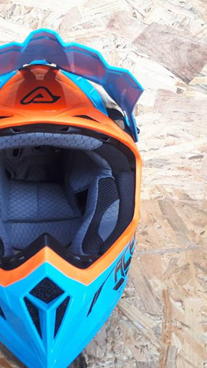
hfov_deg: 26.6
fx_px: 430
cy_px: 202
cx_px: 43
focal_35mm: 44
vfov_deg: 46.3
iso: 80
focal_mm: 3.6
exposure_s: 1/33
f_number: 1.9
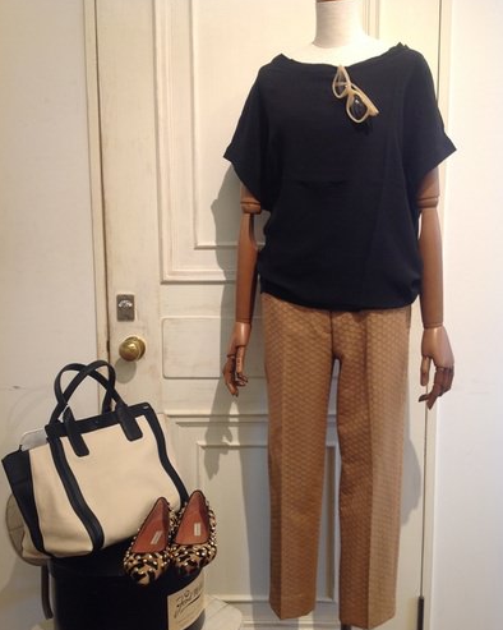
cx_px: 250
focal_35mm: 37
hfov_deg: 40.1
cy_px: 327
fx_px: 689
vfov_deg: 49.1
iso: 80
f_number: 2.4
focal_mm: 4.28
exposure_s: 1/20
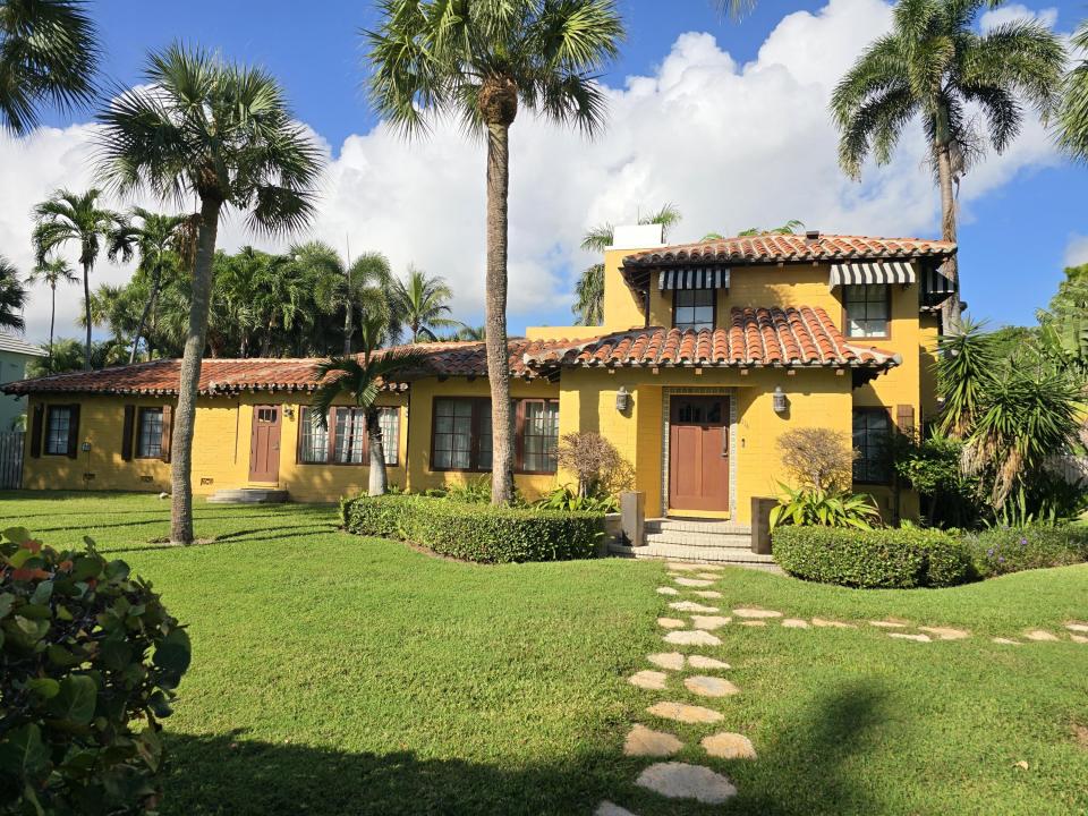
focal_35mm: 23
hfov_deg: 73.9
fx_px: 723
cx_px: 544
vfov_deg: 58.9
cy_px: 408
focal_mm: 6.3
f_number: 1.7
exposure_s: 1/799
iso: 12
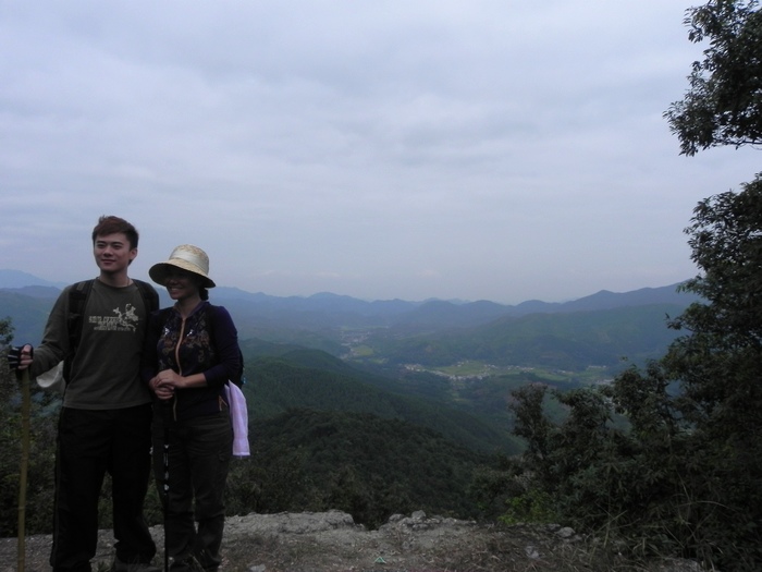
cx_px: 381
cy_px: 286
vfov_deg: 53.1
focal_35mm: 26
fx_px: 572
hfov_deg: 67.3
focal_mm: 4.6
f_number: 8
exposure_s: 1/568
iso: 160
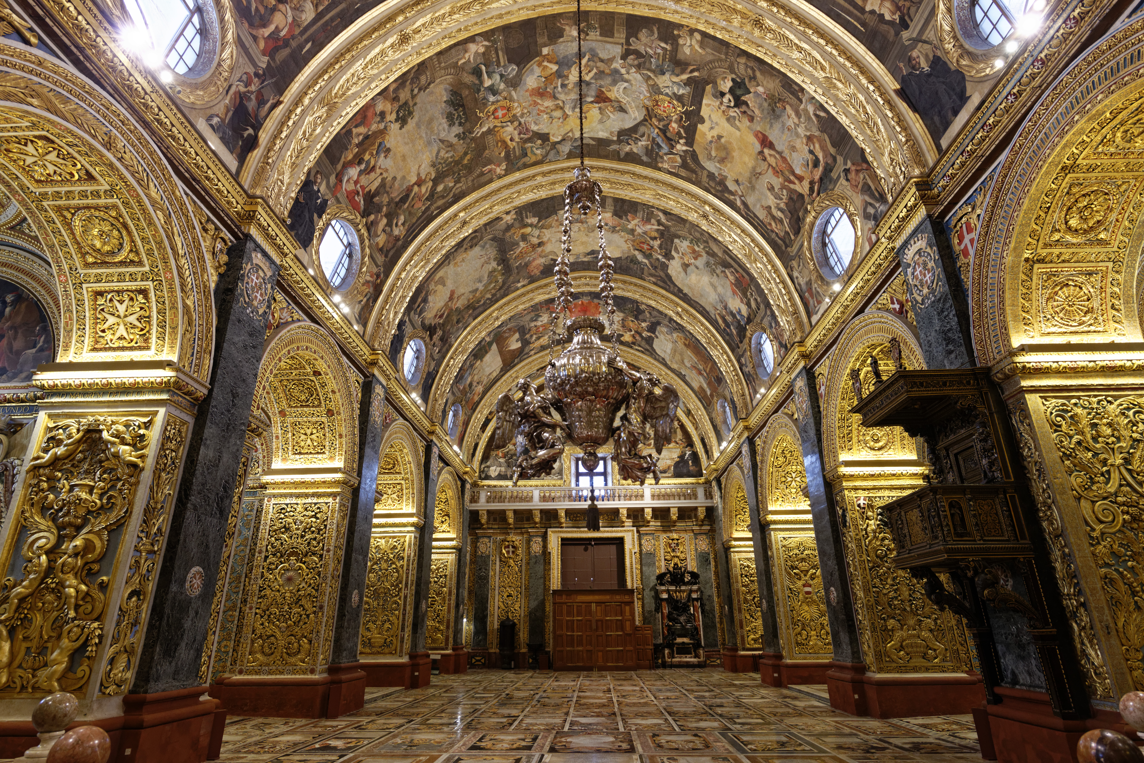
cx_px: 572
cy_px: 382
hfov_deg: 84.0
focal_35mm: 20
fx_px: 635
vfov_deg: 61.9
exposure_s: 1/13
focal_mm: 20
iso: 800
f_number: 5.6
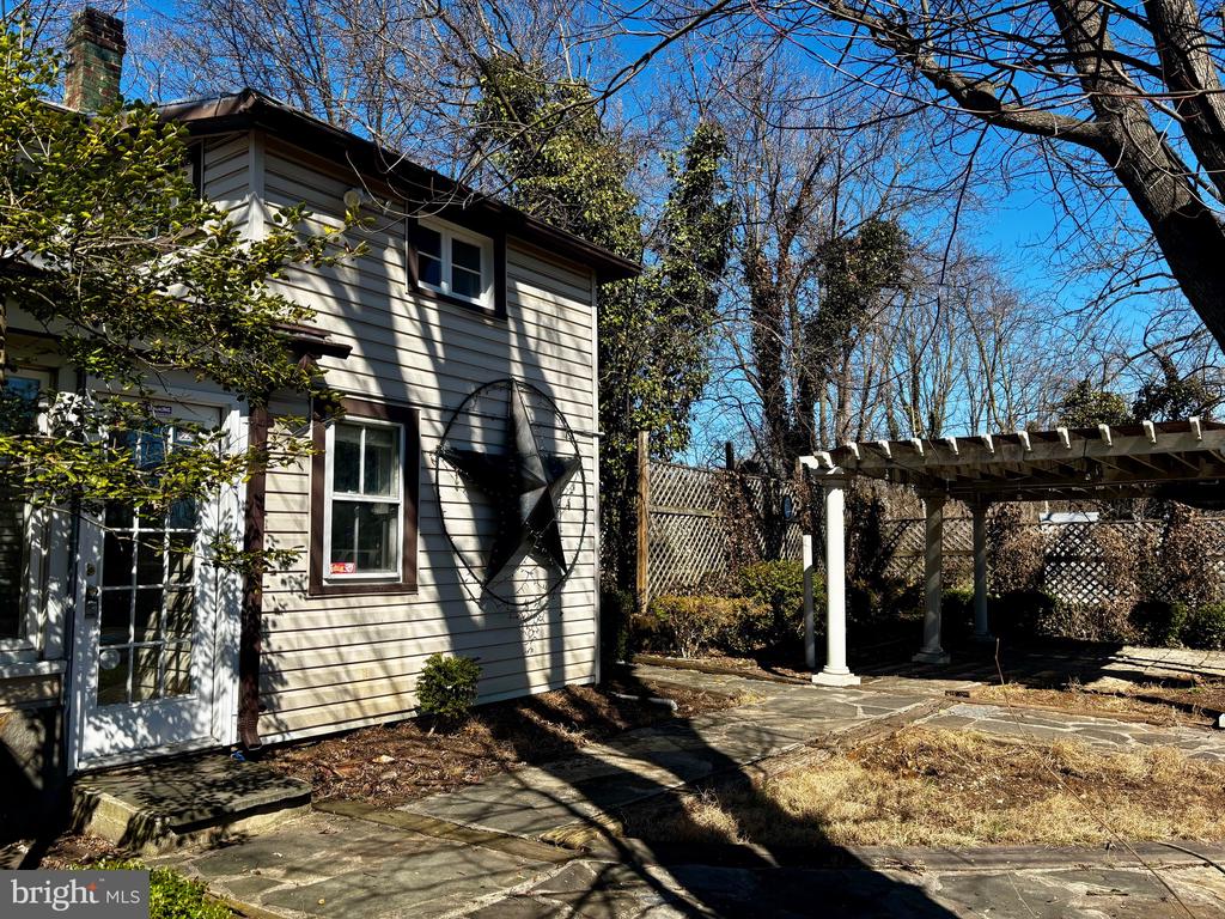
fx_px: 920
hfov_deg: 67.3
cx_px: 612
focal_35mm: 26
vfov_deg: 53.1
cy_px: 460
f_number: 1.6
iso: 50
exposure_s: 1/2105
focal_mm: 5.96
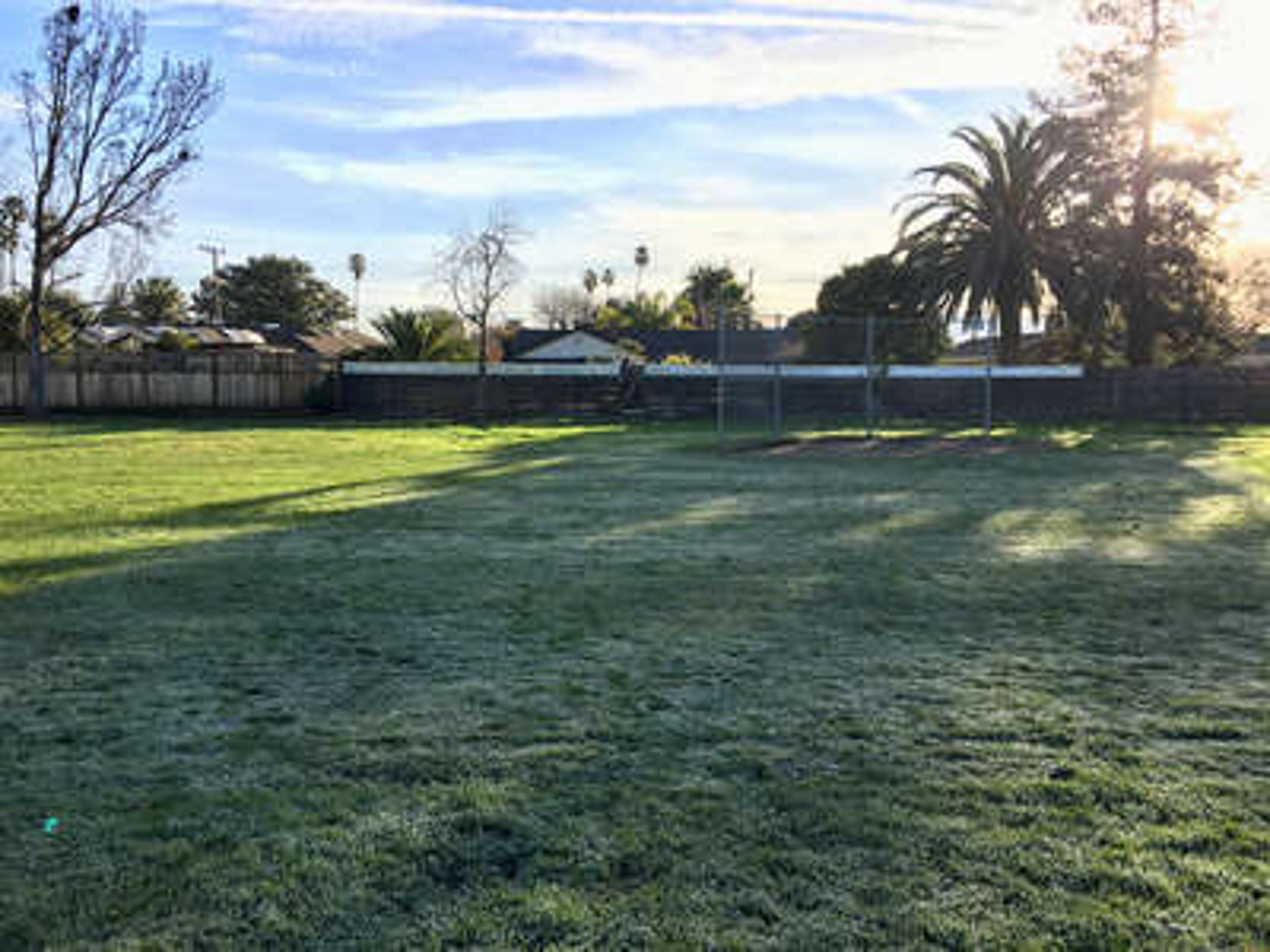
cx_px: 635
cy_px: 476
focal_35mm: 29
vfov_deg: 48.2
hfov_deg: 61.7
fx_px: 1064
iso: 25
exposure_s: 1/509
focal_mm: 4.15
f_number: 2.2
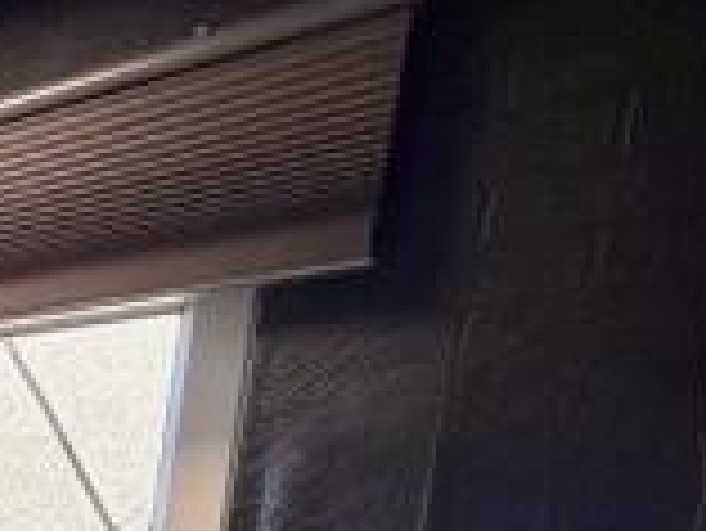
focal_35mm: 52
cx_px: -555
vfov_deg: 23.3
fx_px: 1061
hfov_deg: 22.3
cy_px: 767
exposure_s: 1/100
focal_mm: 2.22
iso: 125
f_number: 2.2
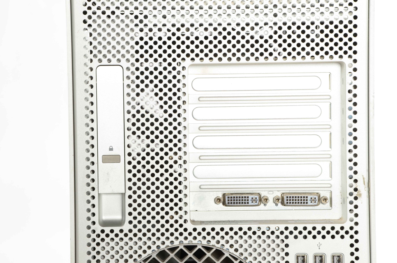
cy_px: 132
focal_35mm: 158
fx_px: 1733
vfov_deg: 8.7
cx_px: 198
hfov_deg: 13.1
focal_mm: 105
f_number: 13
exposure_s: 1/160
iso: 200
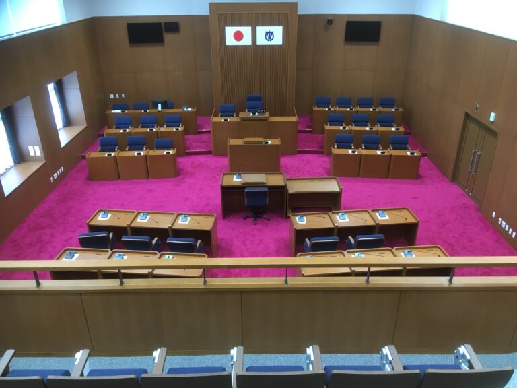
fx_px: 433
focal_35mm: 29
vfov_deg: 48.2
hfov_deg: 61.7
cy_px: 194
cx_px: 258
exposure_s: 1/30
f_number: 2.2
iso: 80
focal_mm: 4.15
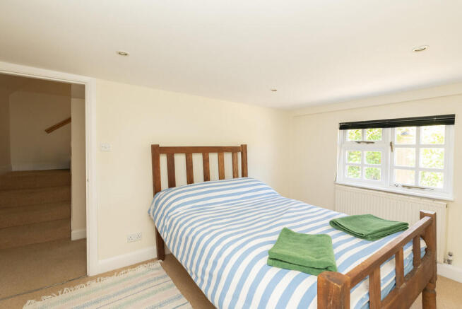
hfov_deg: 94.9
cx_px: 231
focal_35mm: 16
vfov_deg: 72.1
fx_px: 212
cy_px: 154
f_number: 7.1
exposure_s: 1/40
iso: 1600
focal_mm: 16.5
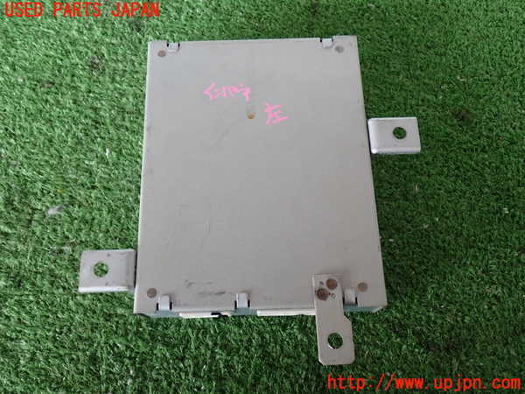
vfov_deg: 44.2
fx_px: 485
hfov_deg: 56.8
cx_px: 262
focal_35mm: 32
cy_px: 197
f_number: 2.4
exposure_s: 1/50
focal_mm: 5.79
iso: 200
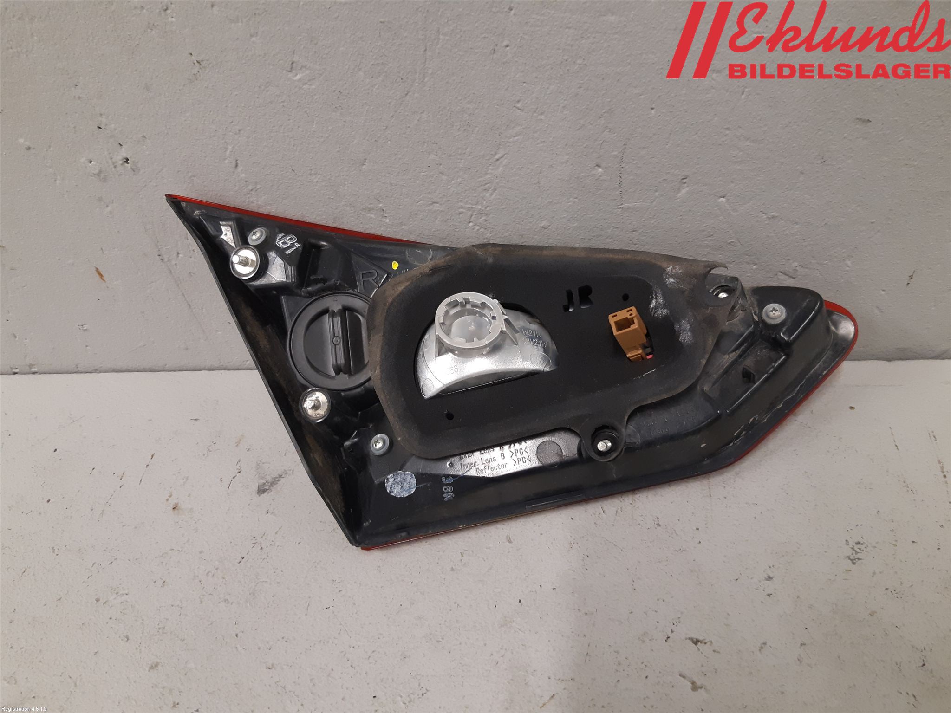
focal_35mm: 26
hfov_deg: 67.3
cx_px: 476
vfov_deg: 53.1
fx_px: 714
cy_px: 356
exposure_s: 1/50
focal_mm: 3.93
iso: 160
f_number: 1.7
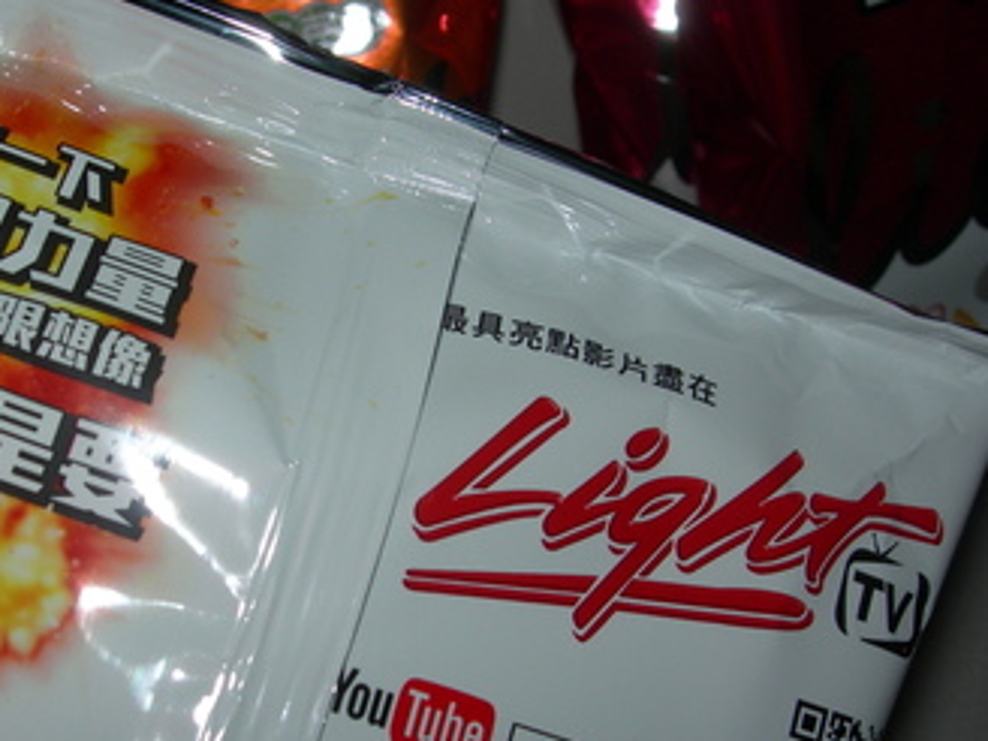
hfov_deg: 32.8
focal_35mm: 58
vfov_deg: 25.2
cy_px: 444
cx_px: 301
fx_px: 1655
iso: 50
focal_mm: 7.8
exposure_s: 1/60.1
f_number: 4.8
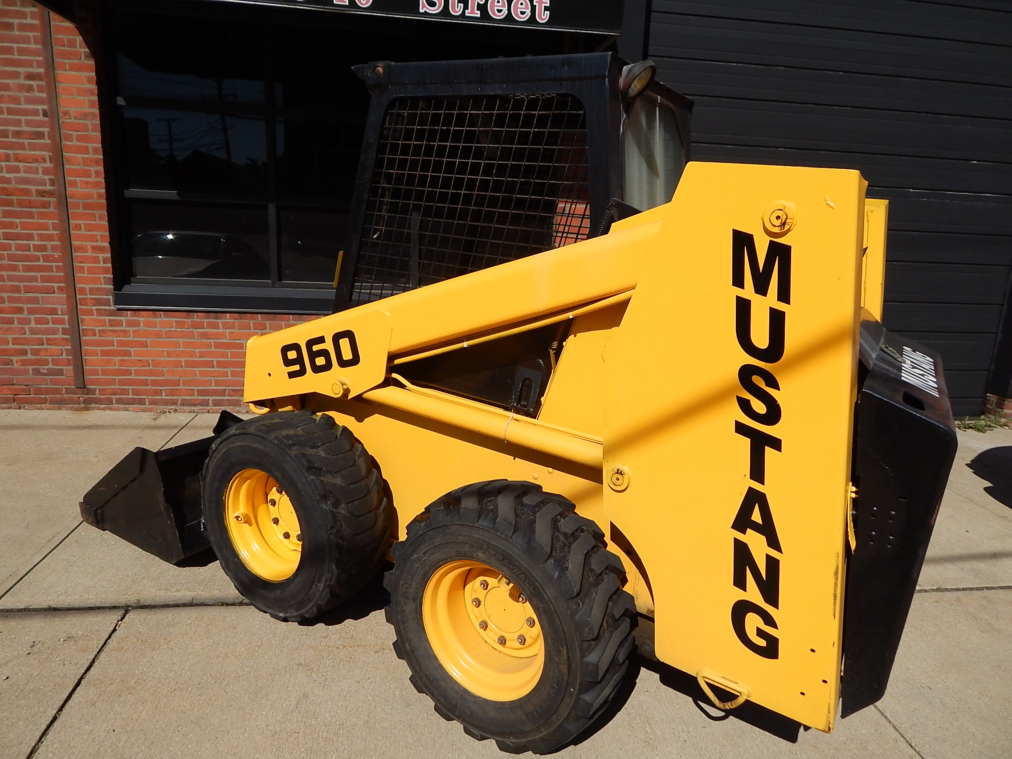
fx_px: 672
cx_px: 506
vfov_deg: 58.9
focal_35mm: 23
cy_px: 380
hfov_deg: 73.9
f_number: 6
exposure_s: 1/800
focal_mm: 4
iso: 125
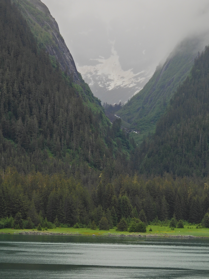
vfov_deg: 10.7
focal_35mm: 185
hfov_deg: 8.0
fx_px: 1489
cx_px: 104
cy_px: 140
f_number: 4.5
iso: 100
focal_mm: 33
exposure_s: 1/400
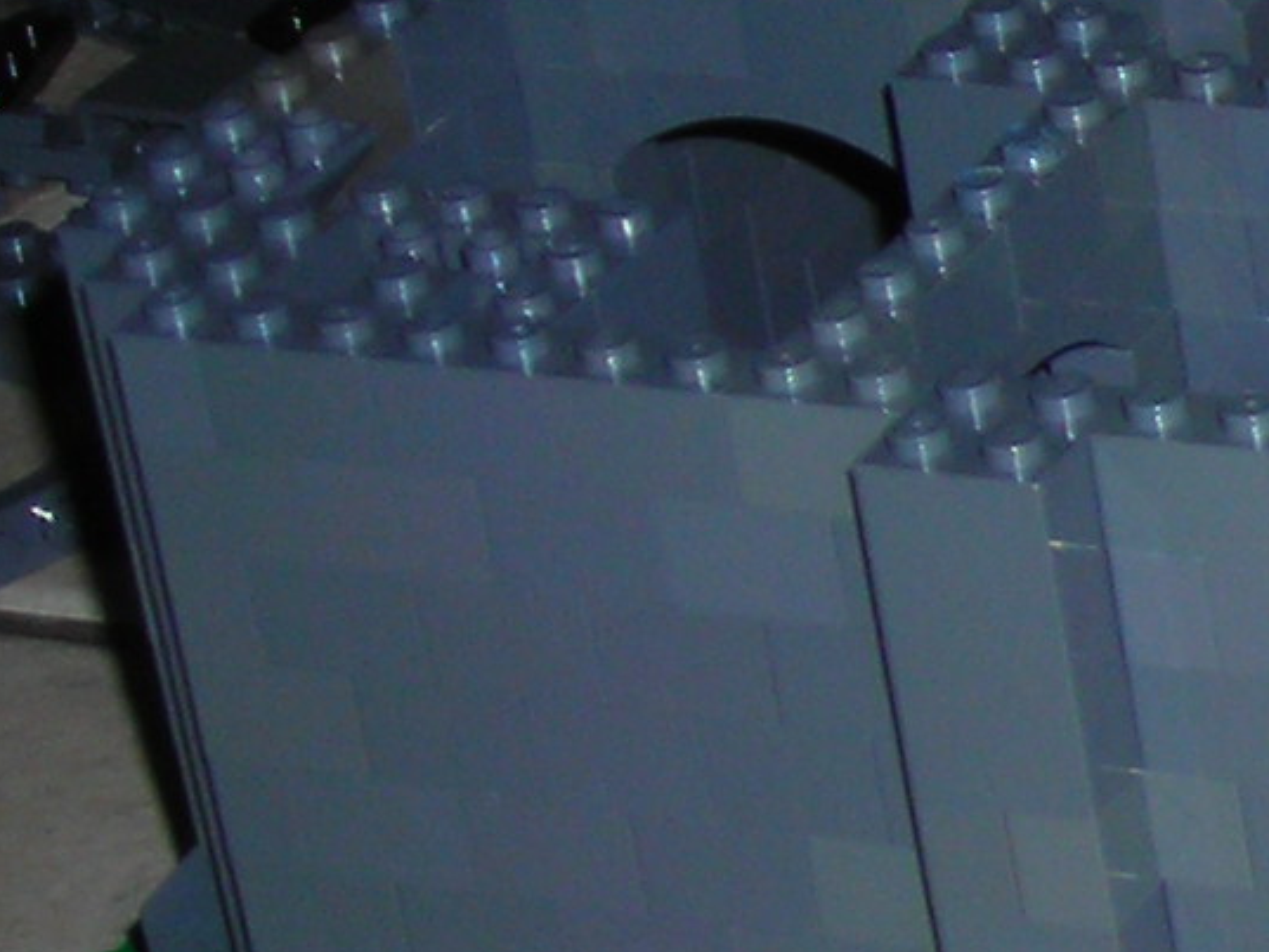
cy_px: 806
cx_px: 3011
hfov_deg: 9.0
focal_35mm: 198
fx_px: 7260
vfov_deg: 7.5
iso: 50
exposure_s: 1/60.1
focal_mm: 6.8
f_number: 3.3
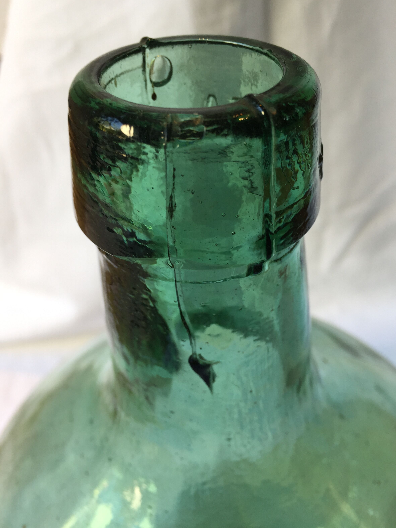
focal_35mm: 30
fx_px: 458
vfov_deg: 60.0
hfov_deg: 46.8
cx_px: 200
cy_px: 256
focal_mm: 4.15
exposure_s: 1/50
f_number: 2.2
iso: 32
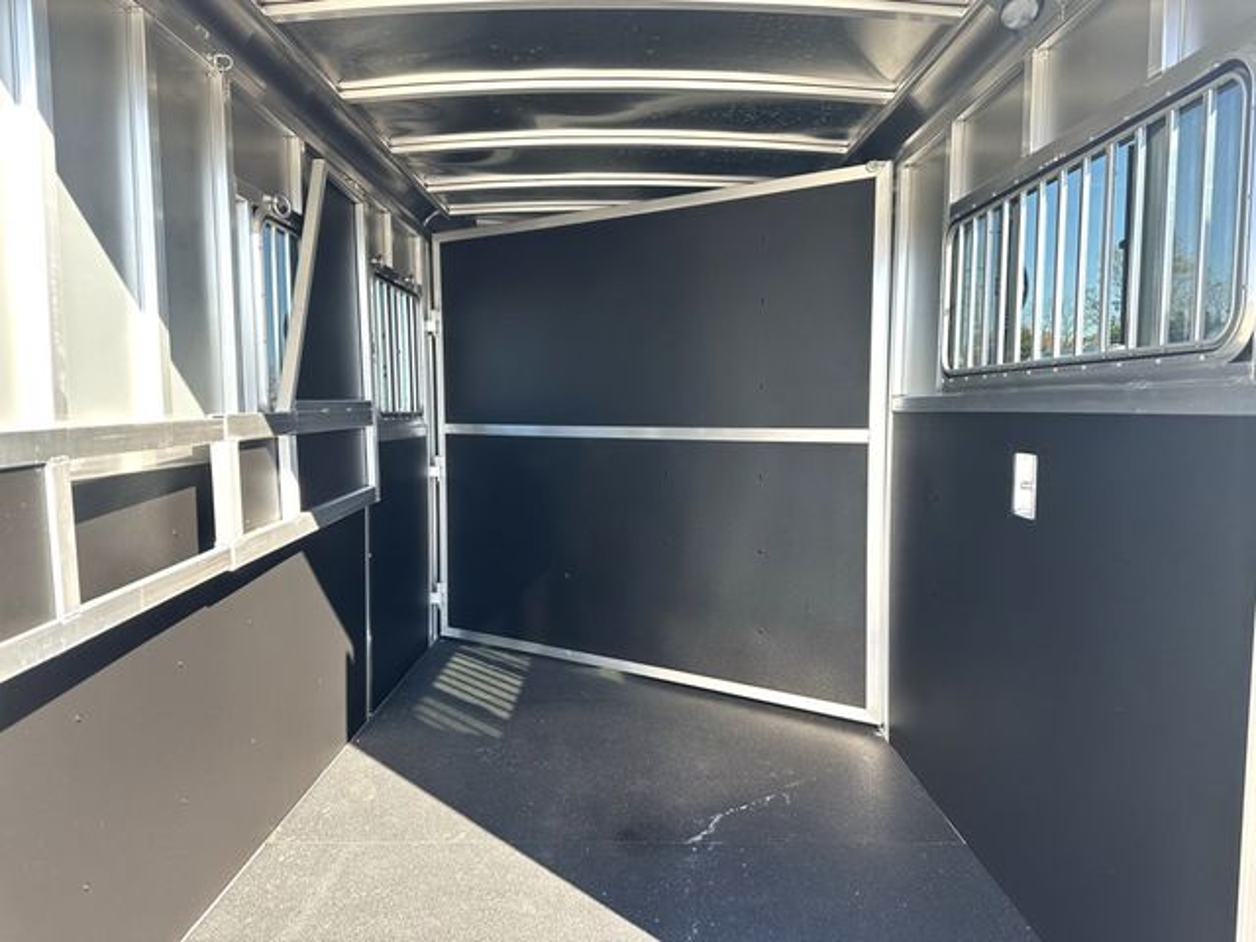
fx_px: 871
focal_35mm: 24
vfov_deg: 56.8
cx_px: 628
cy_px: 471
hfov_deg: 71.6
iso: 80
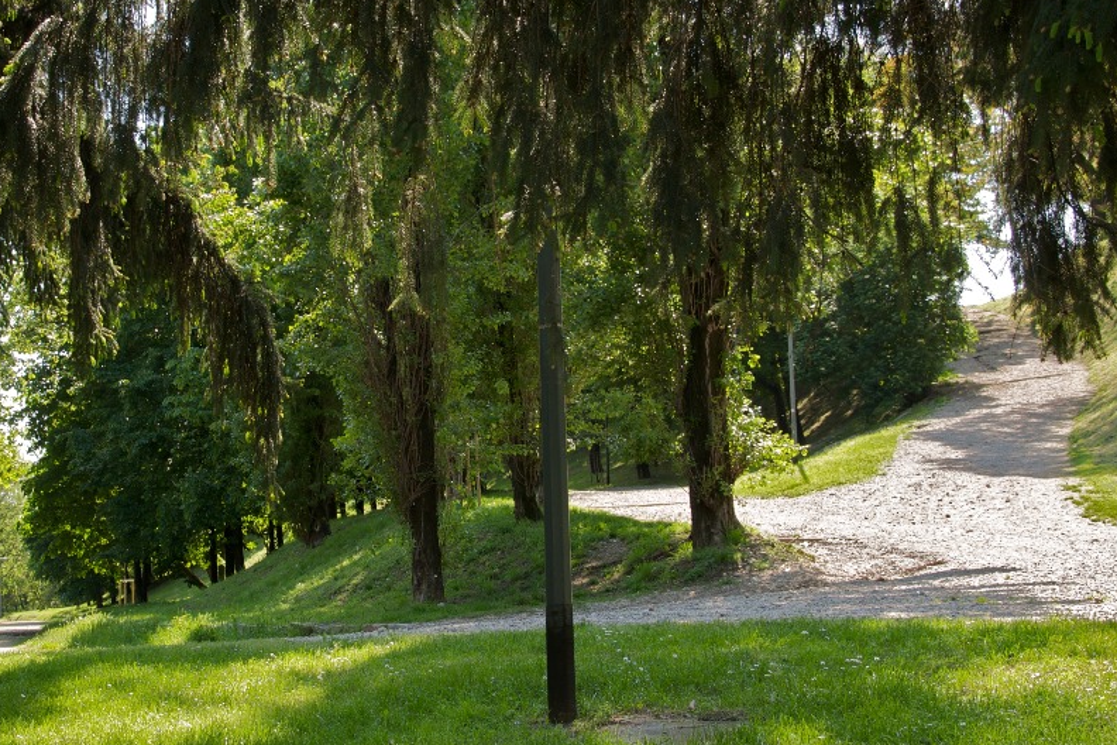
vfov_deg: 23.0
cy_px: 369
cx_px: 413
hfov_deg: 33.8
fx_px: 1830
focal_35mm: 59
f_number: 6.3
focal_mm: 26
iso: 200
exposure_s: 1/125
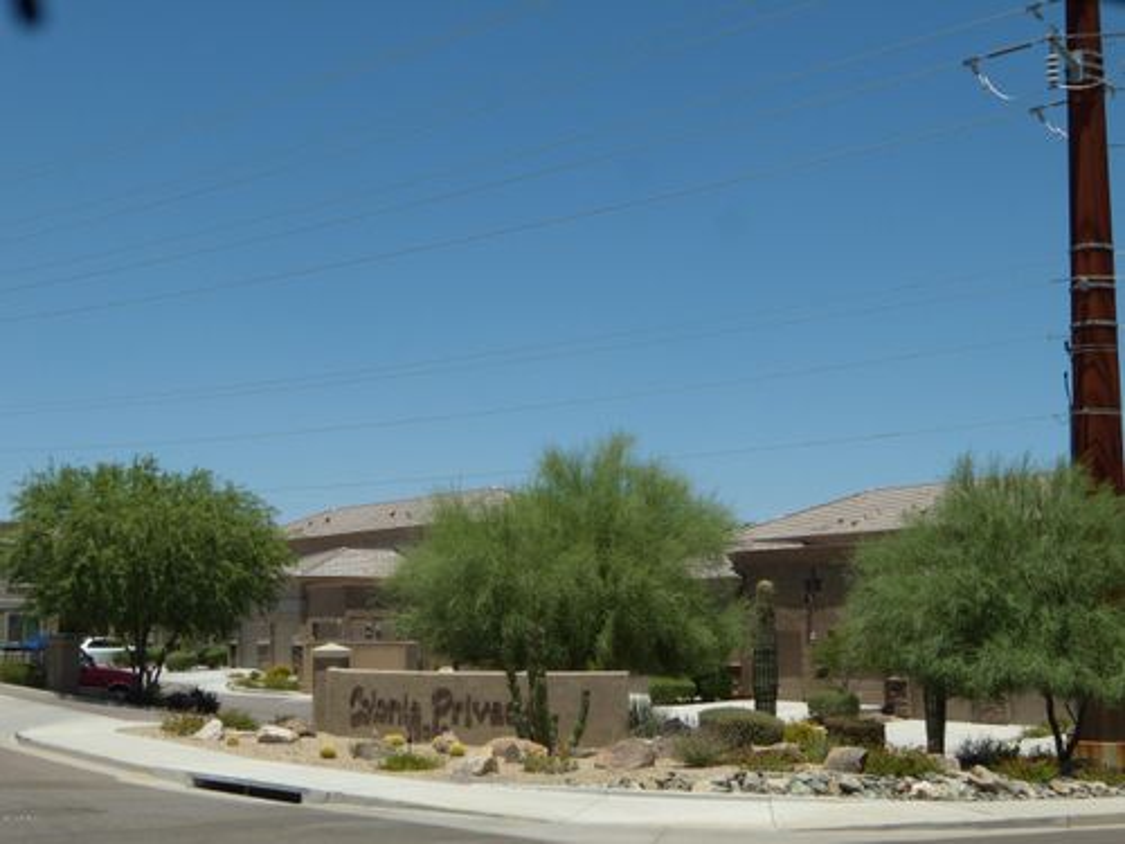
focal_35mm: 53
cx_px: 562
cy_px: 422
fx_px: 1722
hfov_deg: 36.2
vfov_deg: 27.5
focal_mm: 11.38
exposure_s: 1/400
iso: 100
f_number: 6.6
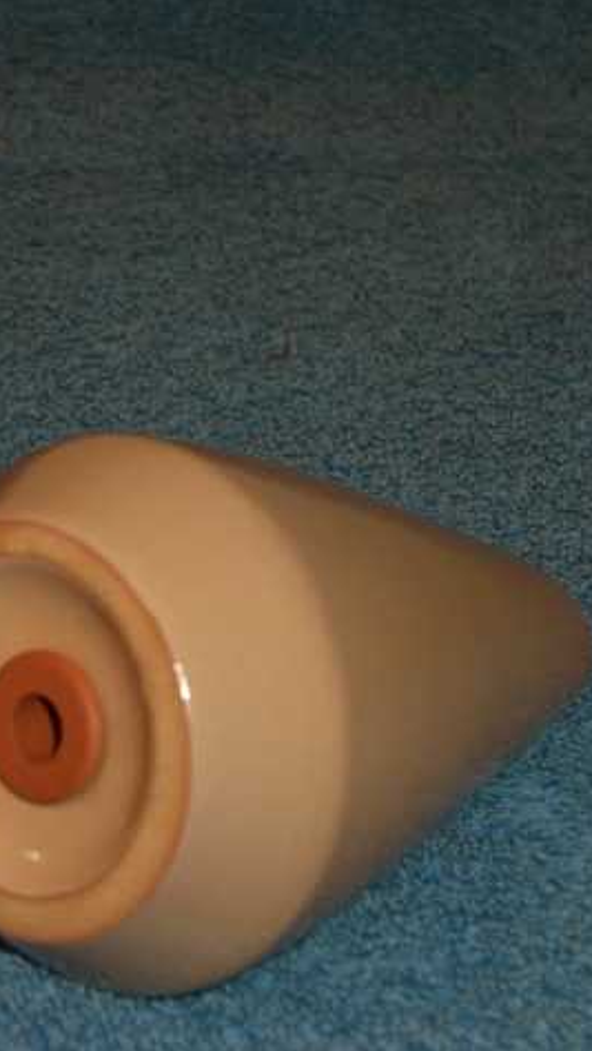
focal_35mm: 97
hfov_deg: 12.3
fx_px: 2704
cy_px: 528
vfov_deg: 22.0
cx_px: -58
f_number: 3.8
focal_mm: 13.7
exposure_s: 1/60
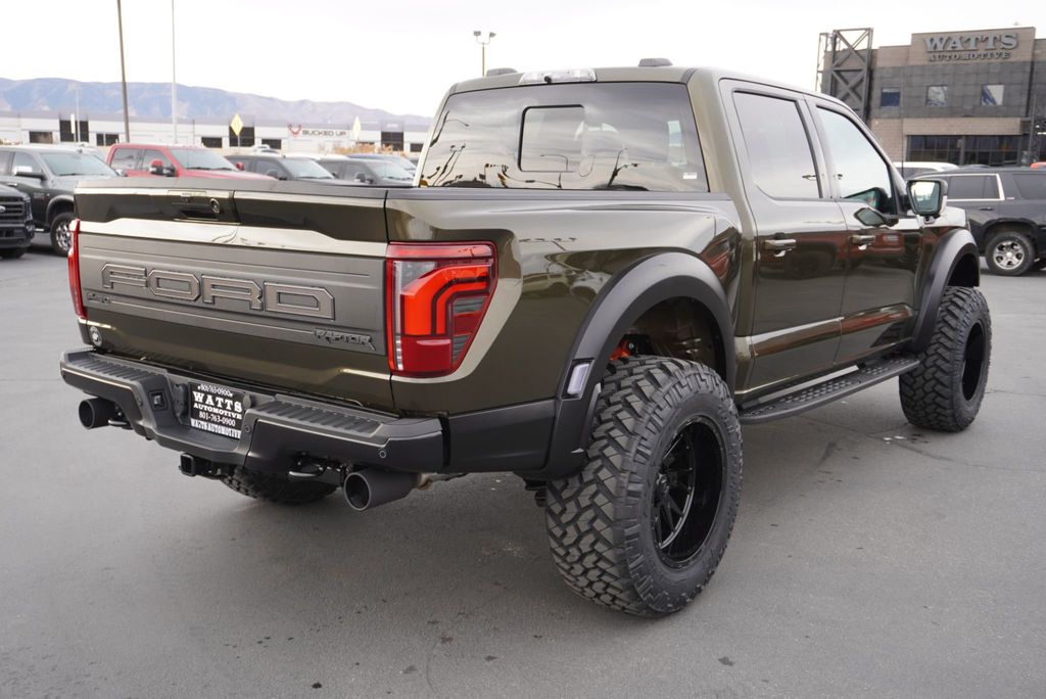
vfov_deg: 38.4
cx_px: 523
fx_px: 1003
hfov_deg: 55.1
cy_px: 350
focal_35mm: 34
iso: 100
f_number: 5
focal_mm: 23
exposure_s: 1/80
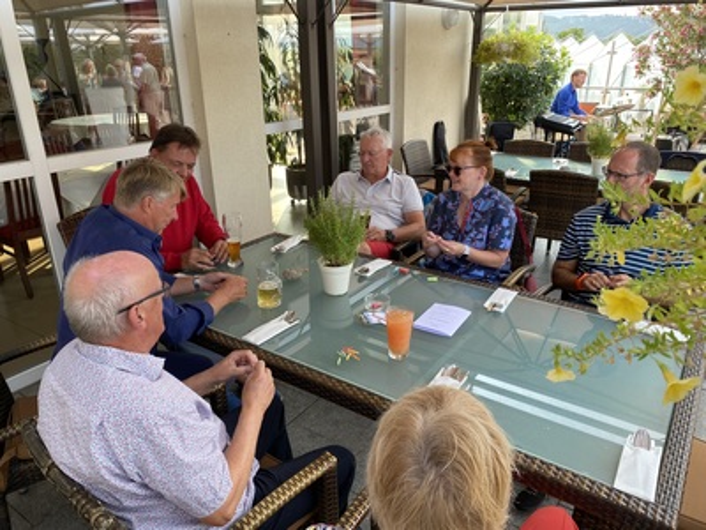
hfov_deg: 67.3
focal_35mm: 26
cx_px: 353
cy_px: 265
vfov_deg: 53.1
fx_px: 530
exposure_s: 1/152
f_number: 1.8
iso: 32
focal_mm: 4.25
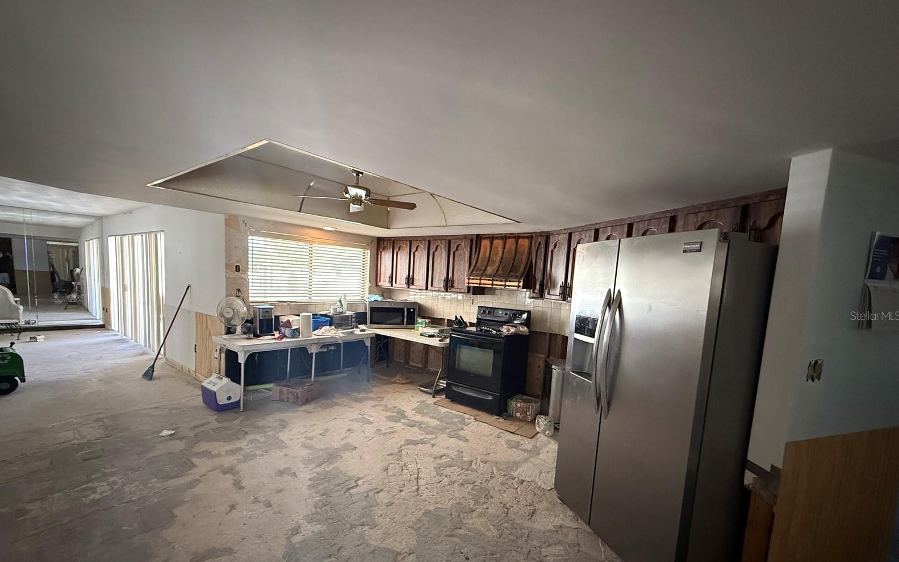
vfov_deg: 74.5
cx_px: 449
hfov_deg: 101.5
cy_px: 315
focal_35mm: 15
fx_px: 367
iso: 800
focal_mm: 2.22
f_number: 2.2
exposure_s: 1/60
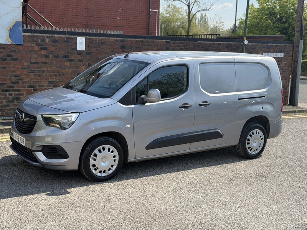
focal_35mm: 48
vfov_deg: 30.3
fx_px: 426
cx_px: 154
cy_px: 115
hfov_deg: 39.7
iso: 80
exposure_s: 1/2976
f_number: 1.78
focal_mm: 6.76
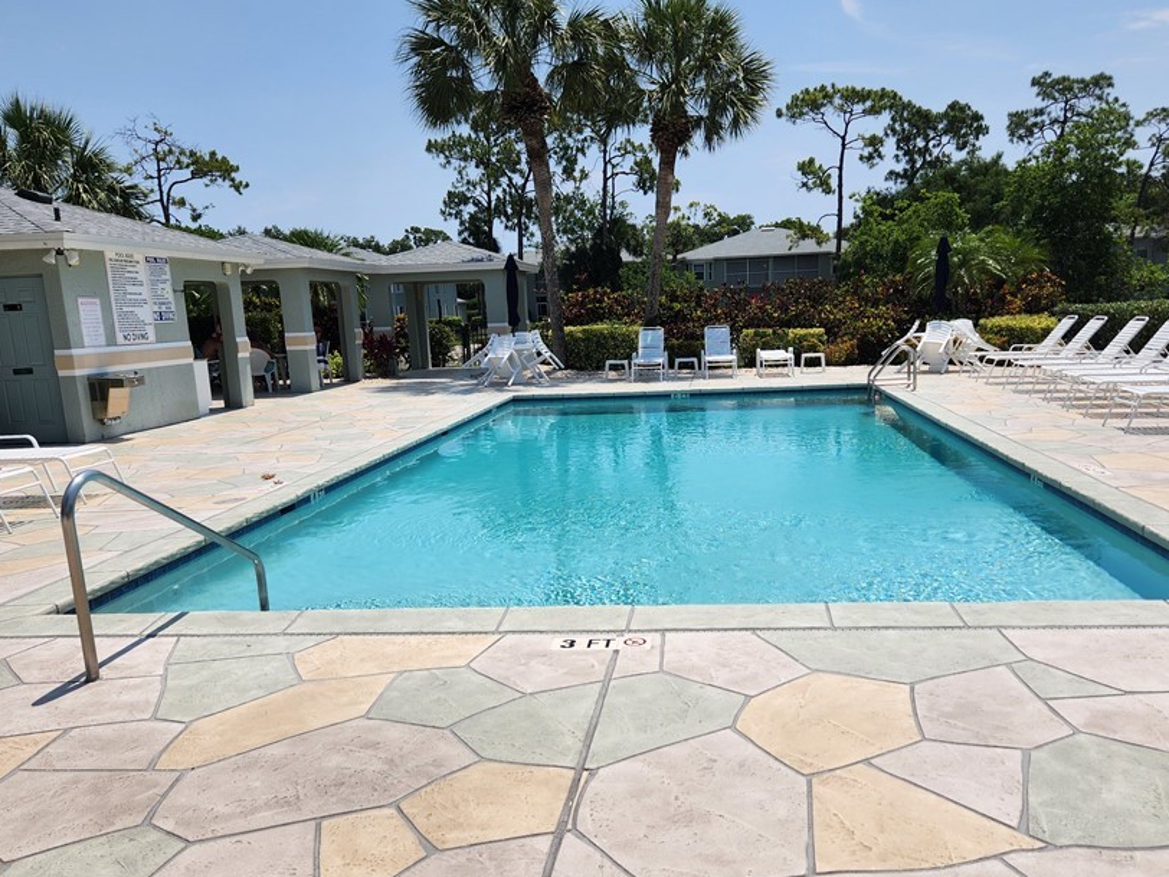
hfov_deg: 61.6
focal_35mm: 29
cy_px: 511
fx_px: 979
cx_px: 616
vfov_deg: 48.0
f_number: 1.8
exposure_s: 1/3871
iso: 20
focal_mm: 5.4
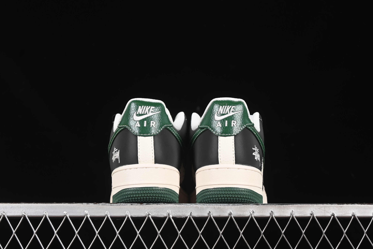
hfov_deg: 27.0
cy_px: 124
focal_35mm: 75
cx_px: 186
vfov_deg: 18.2
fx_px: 777
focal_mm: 50
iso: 160
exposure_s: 1/60
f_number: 6.3
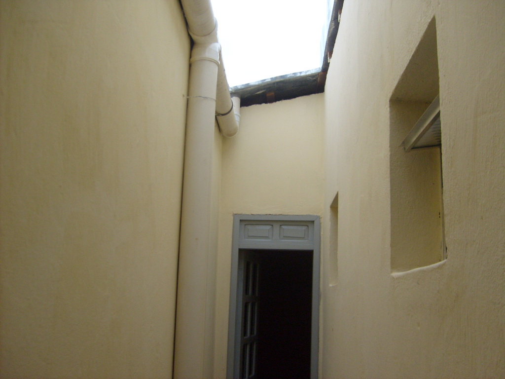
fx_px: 511
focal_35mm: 35
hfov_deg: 52.6
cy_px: 190
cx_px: 252
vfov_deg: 40.7
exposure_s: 1/90
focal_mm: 5.8
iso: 80
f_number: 7.1
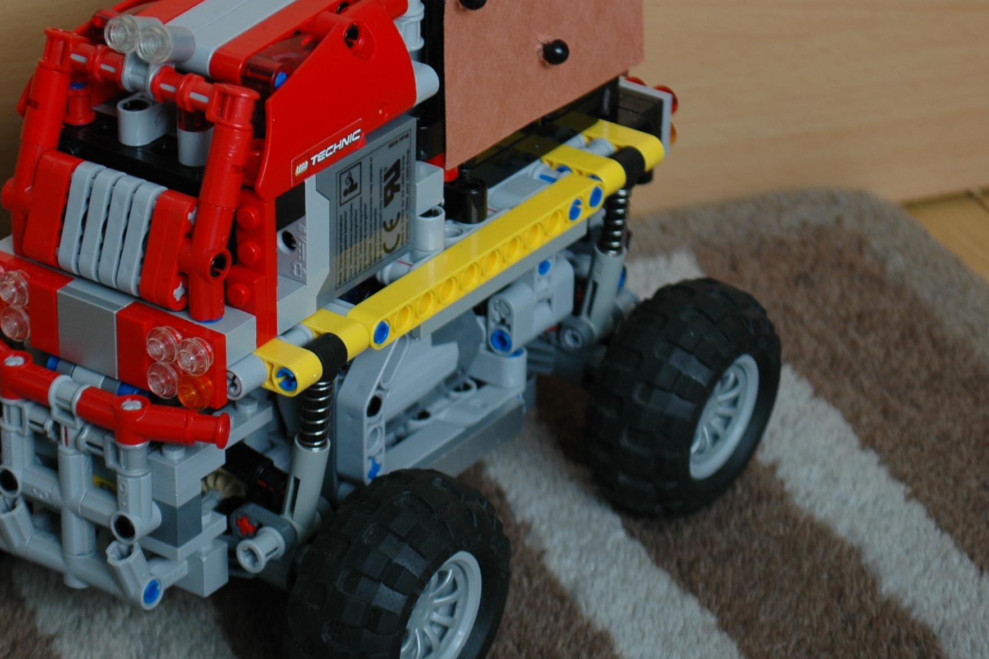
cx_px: 324
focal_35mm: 133
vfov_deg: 10.3
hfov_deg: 15.4
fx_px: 3653
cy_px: 274
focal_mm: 52
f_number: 5.6
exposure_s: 1/25
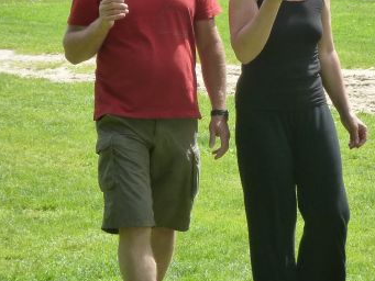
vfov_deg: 8.1
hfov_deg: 10.8
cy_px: 82
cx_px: 278
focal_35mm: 183
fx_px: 1983
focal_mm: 12.8
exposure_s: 1/320
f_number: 4.2
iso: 160
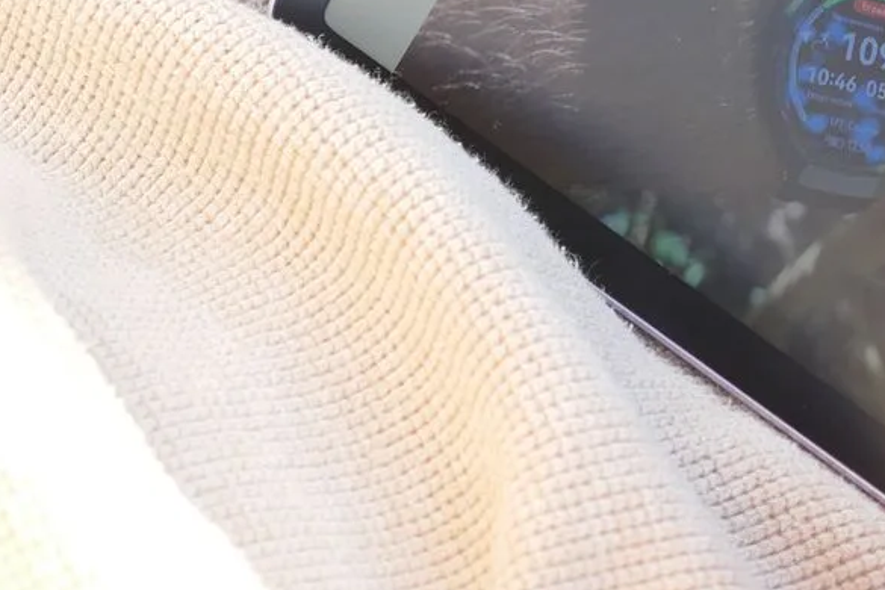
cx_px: 900
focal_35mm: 252
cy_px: -408
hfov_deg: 8.1
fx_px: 6195
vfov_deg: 5.4
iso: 200
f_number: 3.2
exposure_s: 1/200
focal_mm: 35
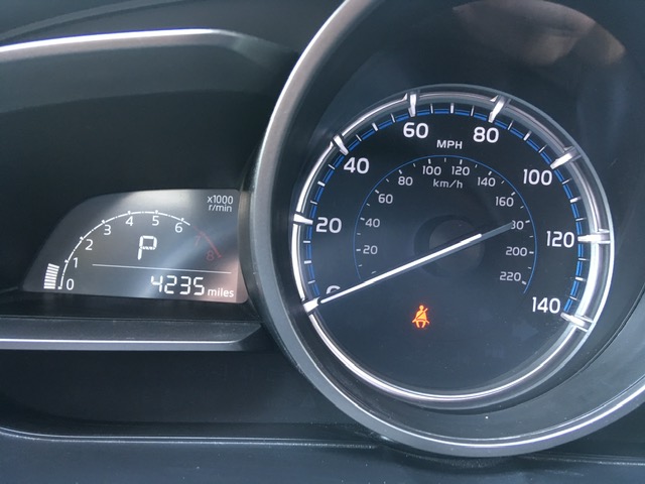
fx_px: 540
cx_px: 322
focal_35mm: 29
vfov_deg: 48.2
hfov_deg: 61.7
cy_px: 242
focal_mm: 4.15
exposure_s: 1/30
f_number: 2.2
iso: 80
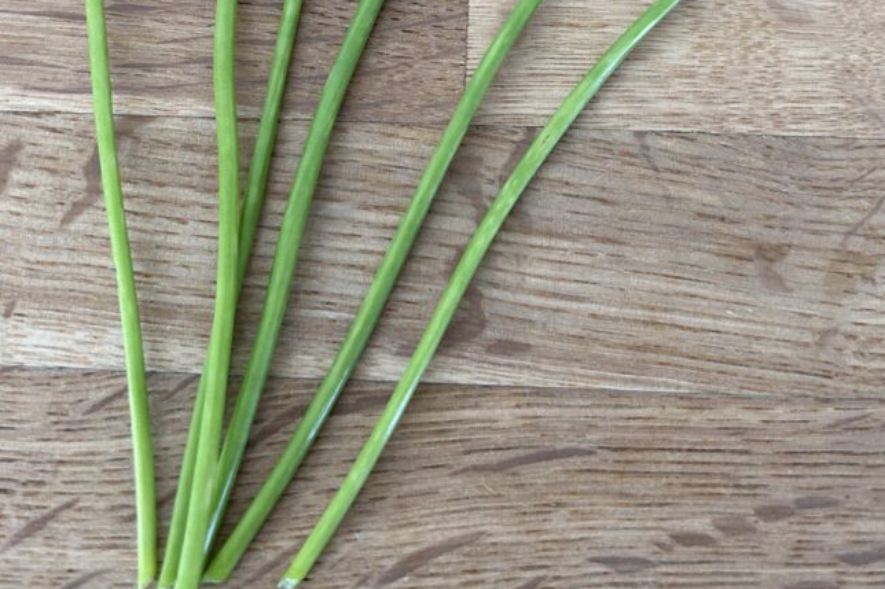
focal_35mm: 43
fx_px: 1057
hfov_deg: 45.4
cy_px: 58
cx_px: 481
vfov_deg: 29.8
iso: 125
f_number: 1.5
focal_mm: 5.7
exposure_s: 1/71
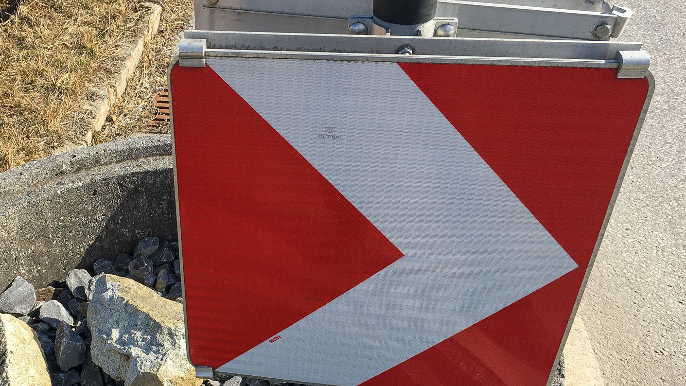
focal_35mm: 43
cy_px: 298
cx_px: 229
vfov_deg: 27.3
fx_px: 782
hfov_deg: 46.6
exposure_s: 1/950
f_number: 2.2
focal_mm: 4.15
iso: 25
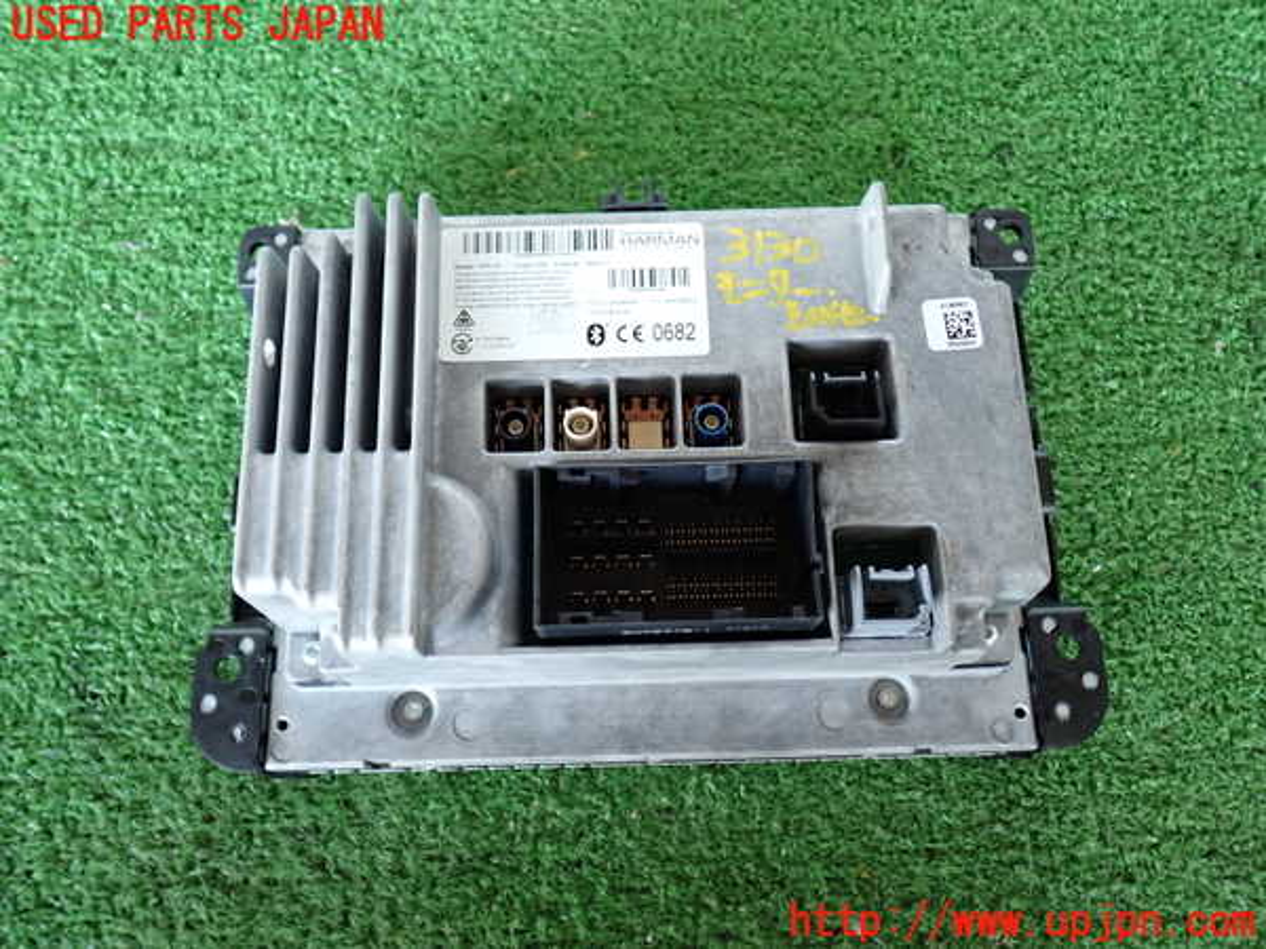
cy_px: 474
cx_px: 633
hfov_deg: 60.0
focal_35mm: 30
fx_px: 1097
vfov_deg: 46.8
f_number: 2.3
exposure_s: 1/30
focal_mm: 5.4
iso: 400
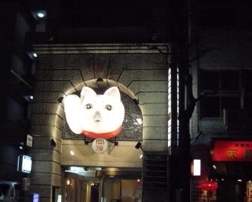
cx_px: 103
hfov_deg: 37.2
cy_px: 118
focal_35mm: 50
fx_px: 373
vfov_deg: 30.2
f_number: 2.8
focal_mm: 6
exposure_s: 1/125
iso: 800
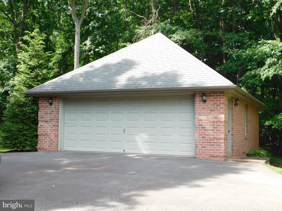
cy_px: 106
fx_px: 367
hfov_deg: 42.1
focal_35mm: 45
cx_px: 141
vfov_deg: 32.2
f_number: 3.7
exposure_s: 1/200
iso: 125
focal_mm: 8
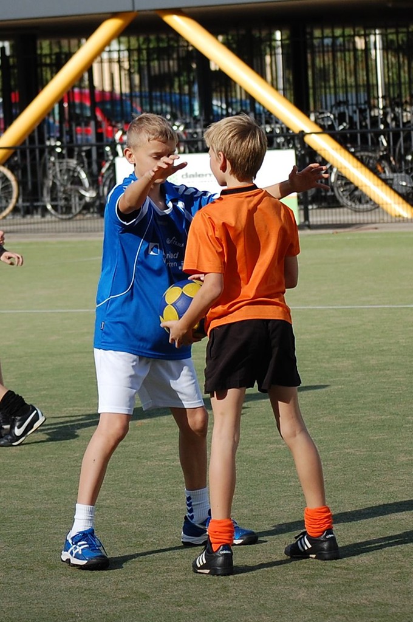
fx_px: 1708
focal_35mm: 99
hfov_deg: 13.8
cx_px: 206
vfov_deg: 20.6
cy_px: 311
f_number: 4.2
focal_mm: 66
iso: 200
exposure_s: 1/1000
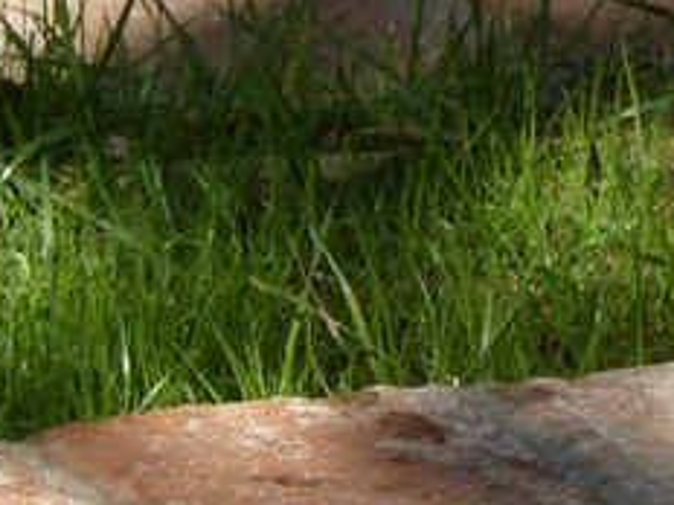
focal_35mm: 749
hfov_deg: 2.6
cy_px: 766
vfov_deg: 2.0
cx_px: 163
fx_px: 14584
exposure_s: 1/400
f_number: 5.6
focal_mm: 41.5
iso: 250
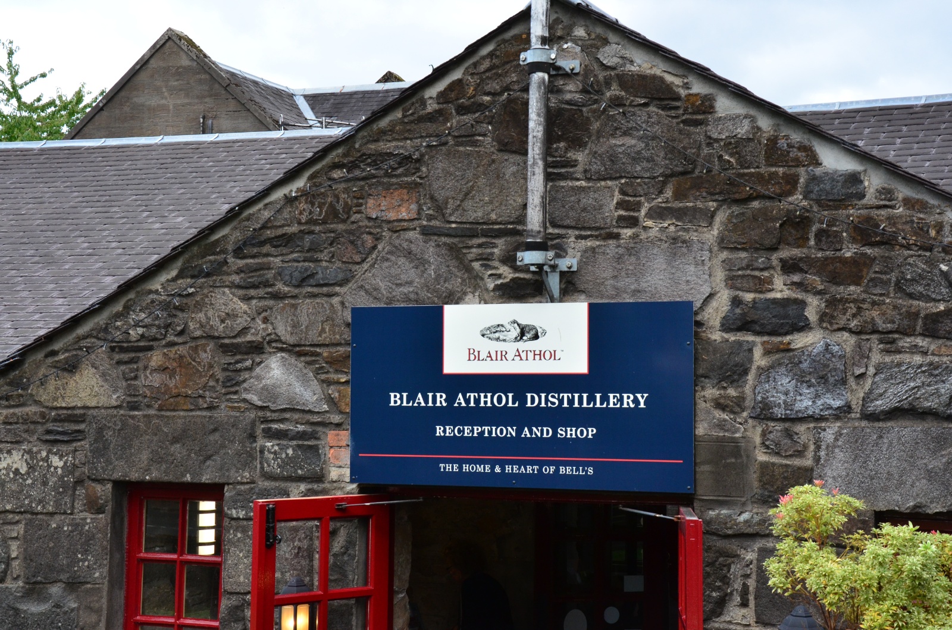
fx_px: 1662
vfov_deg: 21.5
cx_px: 476
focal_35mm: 63
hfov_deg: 32.0
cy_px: 315
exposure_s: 1/400
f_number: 9
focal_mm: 42
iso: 800
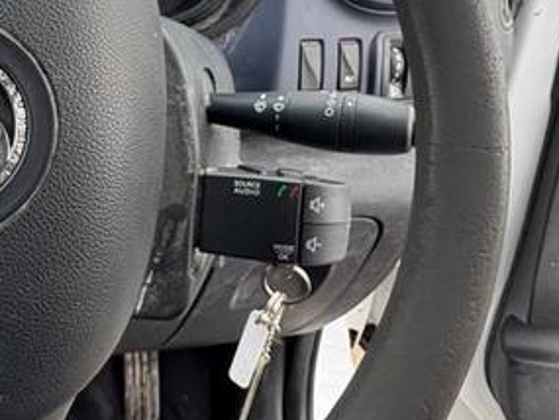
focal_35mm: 44
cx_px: 141
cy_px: 63
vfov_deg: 31.7
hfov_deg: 41.7
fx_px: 711
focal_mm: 2.22
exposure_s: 1/113
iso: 125
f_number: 2.2
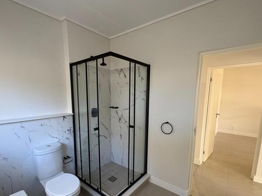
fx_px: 136
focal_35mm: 18
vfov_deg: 71.0
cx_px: 122
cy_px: 115
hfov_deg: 87.6
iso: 200
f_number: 2.2
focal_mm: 2.22
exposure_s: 1/83
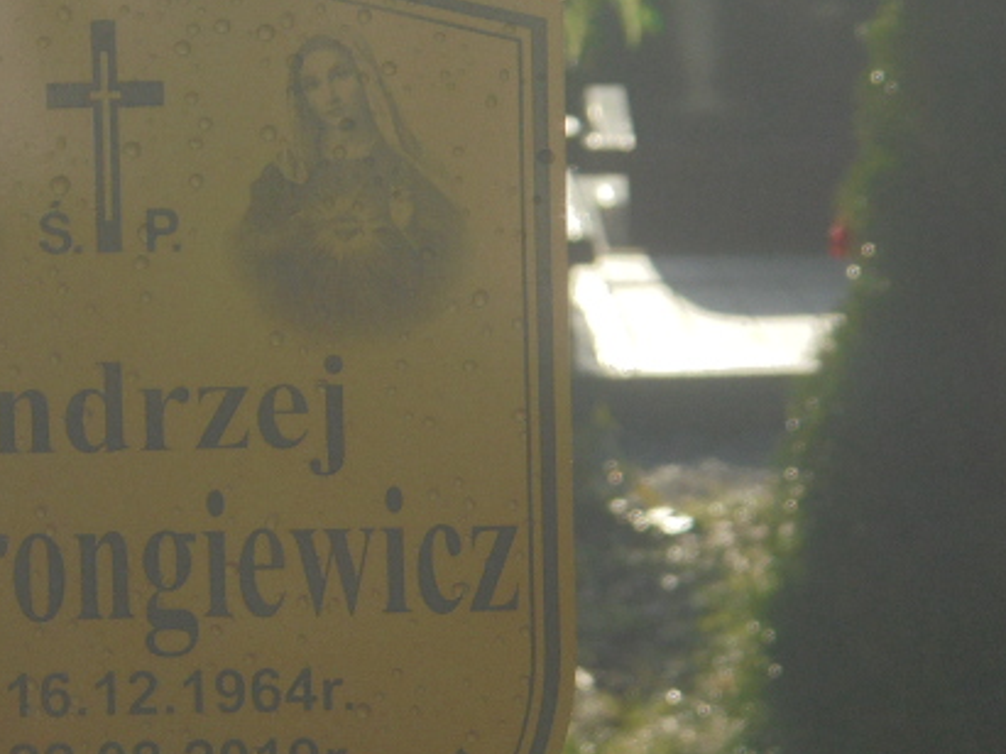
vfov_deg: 6.1
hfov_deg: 8.1
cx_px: 269
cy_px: 357
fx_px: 7060
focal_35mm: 243
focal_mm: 27.6
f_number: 6.5
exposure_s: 1/500
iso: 100
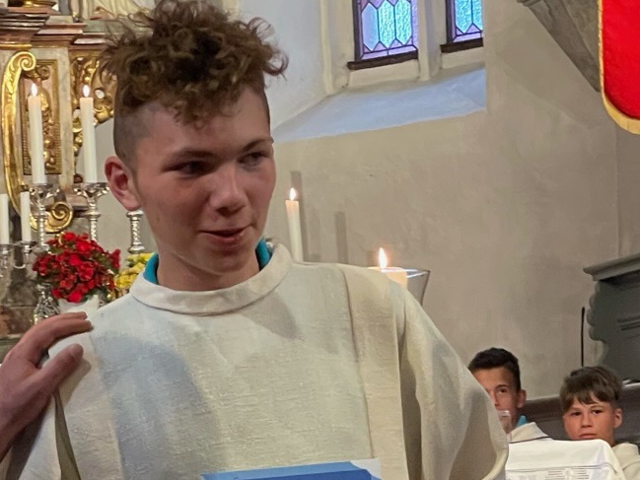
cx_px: 251
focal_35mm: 123
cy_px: 344
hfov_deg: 16.0
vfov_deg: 12.0
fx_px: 2275
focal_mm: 6
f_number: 2
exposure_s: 1/50
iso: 250
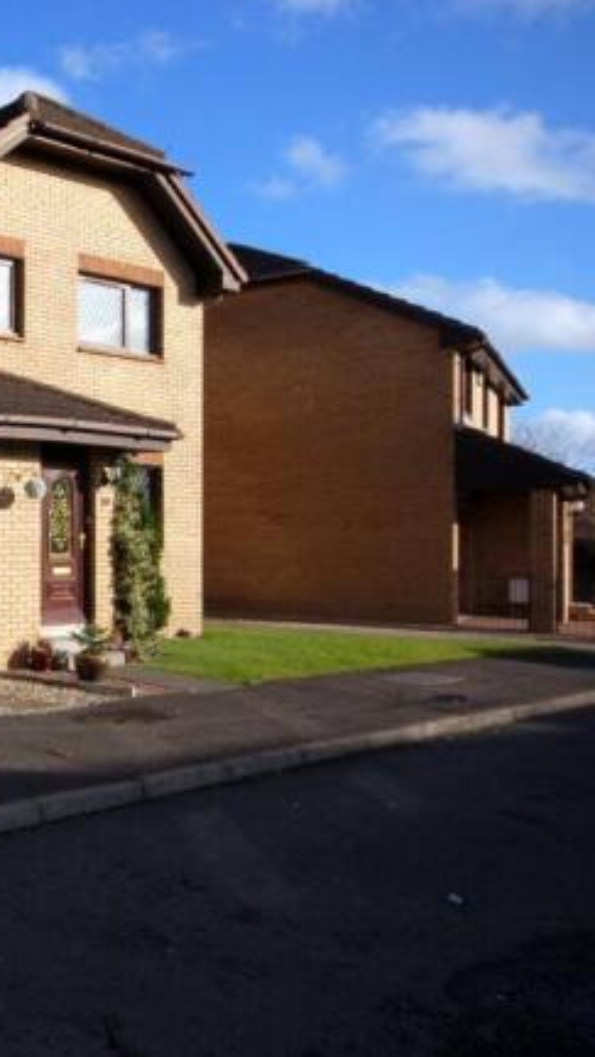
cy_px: 526
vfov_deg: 55.6
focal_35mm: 36
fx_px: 1004
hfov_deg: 27.7
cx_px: -169
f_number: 10
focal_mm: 15
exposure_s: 1/400
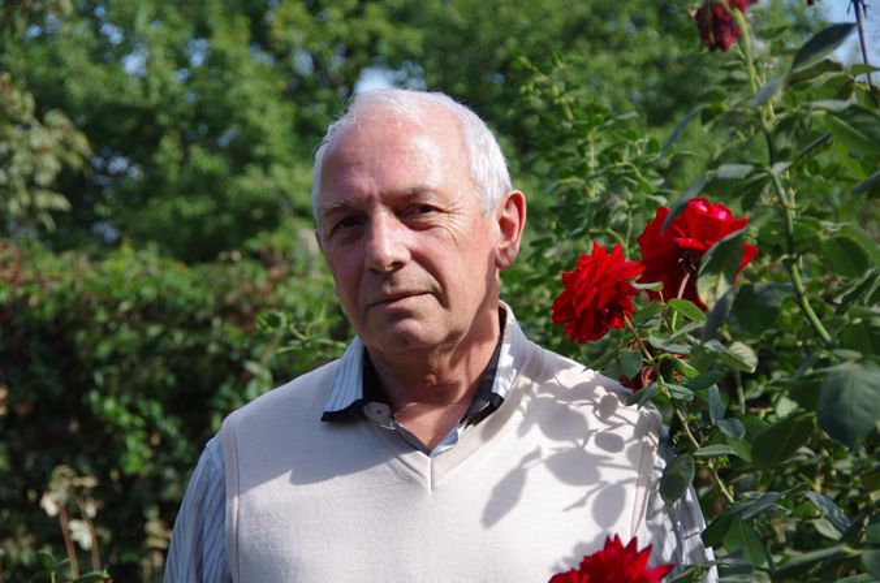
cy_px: 292
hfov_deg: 22.7
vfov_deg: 15.1
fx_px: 2196
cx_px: 440
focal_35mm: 90
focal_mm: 60
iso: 100
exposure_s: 1/250
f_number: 4.5
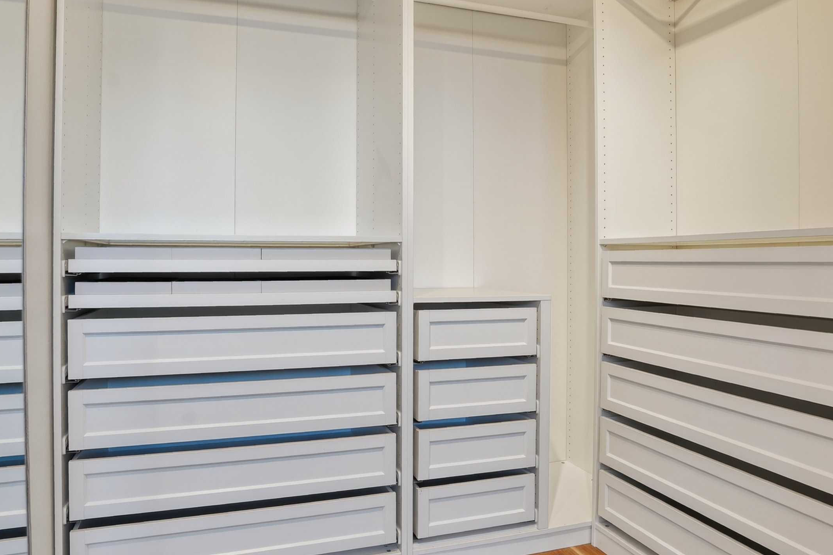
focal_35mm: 24
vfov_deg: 53.1
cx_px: 390
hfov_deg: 73.7
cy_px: 251
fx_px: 555
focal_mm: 17
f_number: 8
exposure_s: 1/10
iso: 400
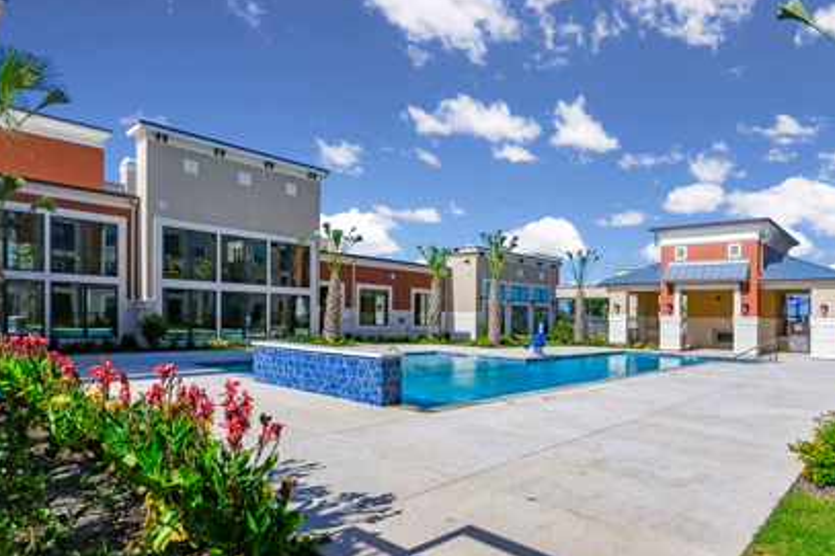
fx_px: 487
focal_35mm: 21
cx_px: 443
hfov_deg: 81.1
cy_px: 291
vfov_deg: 59.4
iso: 800
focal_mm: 19
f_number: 18
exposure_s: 1/1250
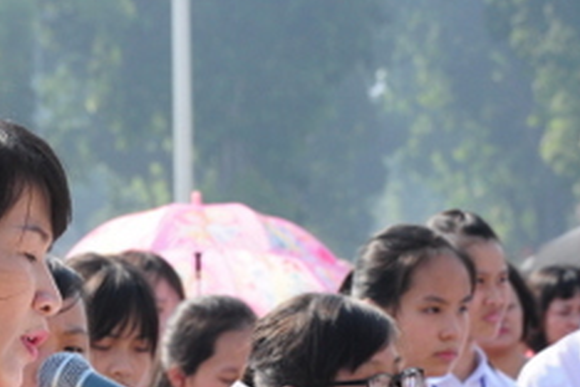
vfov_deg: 4.1
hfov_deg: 6.1
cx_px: 201
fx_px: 5414
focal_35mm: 336
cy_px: 332
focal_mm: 105
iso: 320
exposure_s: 1/200
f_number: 11
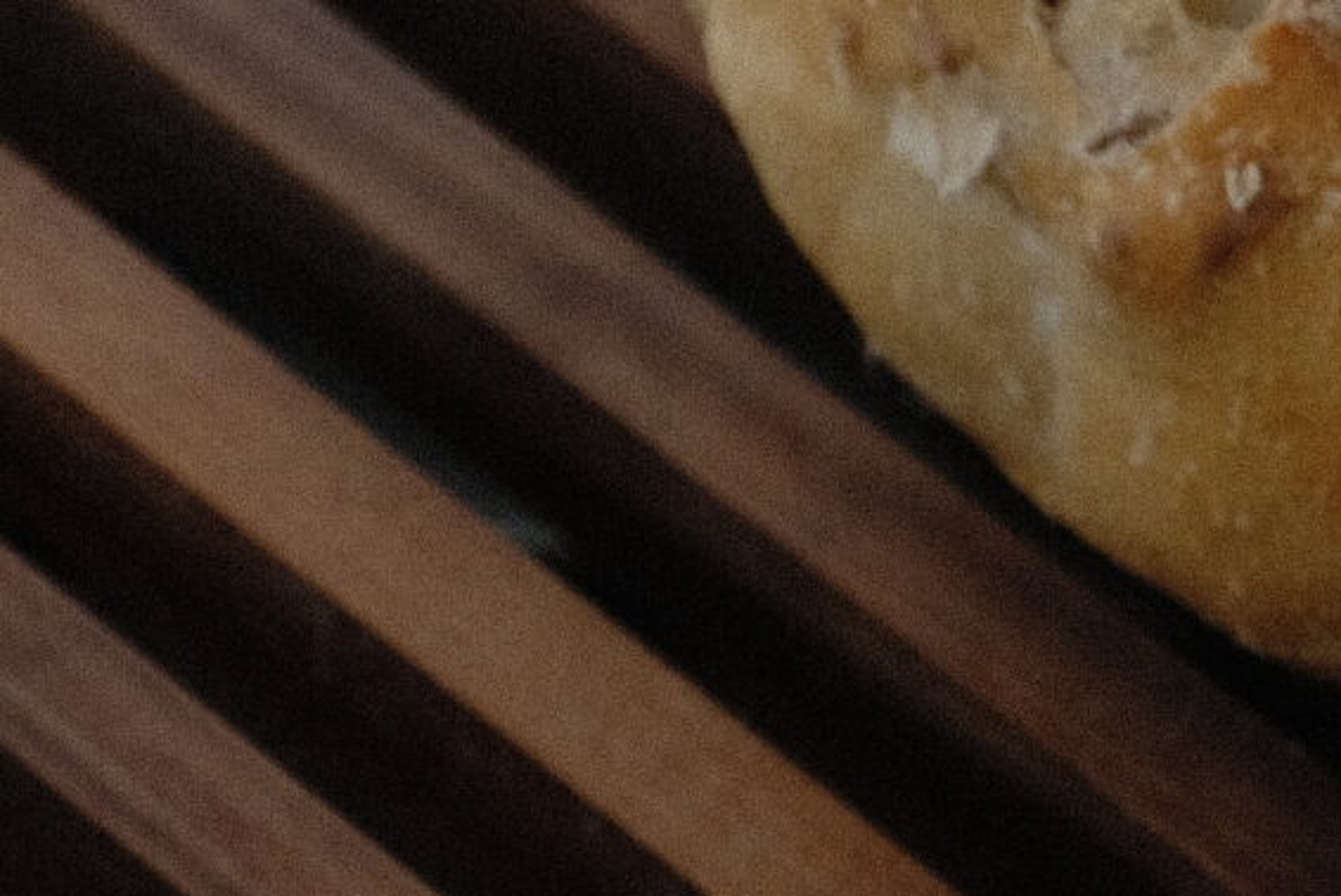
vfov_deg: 4.0
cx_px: 2274
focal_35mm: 339
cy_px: -385
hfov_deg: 6.0
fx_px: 12634
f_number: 5
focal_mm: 50
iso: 640
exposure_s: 1/180
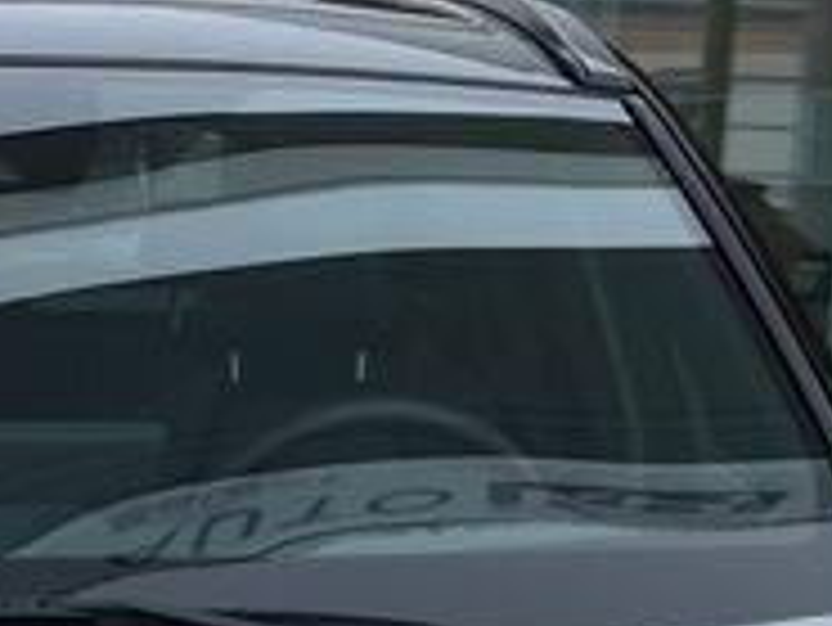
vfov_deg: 9.6
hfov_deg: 13.5
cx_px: 31
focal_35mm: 144
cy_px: 1257
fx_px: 3463
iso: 50
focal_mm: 5.1
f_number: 1.6
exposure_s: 1/1212
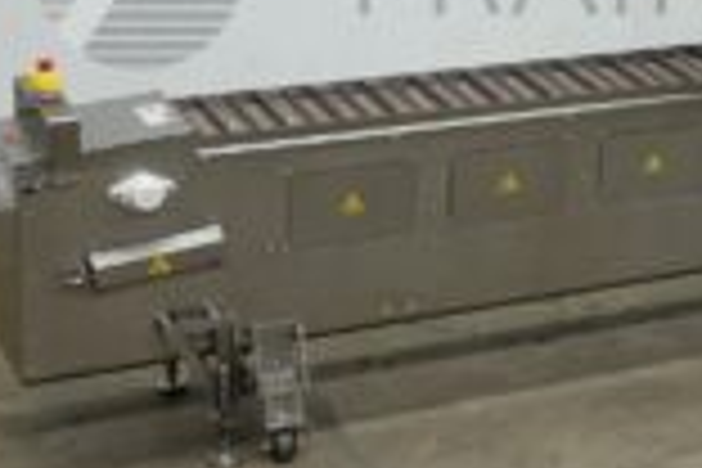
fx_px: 2184
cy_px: 29
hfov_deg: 16.9
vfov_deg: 12.1
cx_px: 986
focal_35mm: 112
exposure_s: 1/40
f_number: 3.5
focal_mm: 13.03
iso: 125
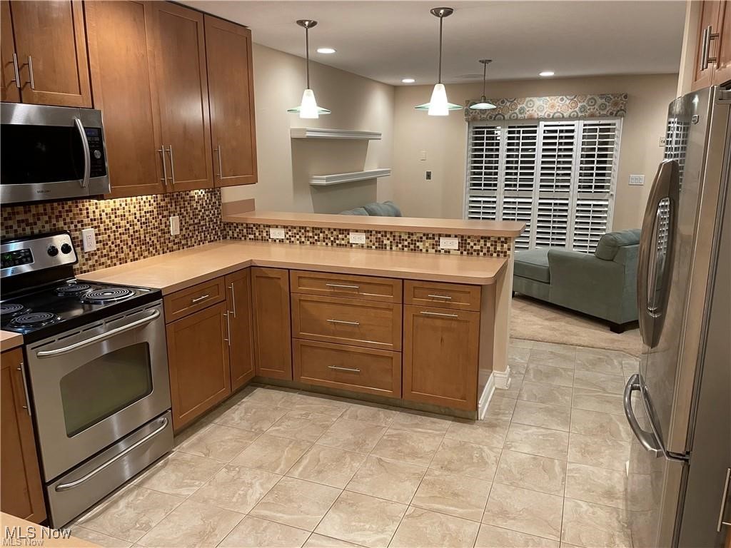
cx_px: 366
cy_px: 274
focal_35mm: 26
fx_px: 549
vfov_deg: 53.1
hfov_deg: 67.3
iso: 160
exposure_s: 1/60
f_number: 1.6
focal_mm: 4.2
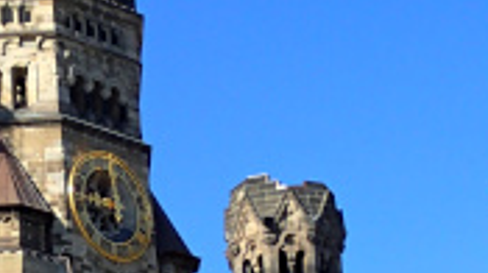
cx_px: -3
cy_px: 387
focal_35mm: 172
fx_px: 2223
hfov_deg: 12.4
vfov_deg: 6.9
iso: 100
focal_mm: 8.41
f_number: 4.5
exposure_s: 1/500
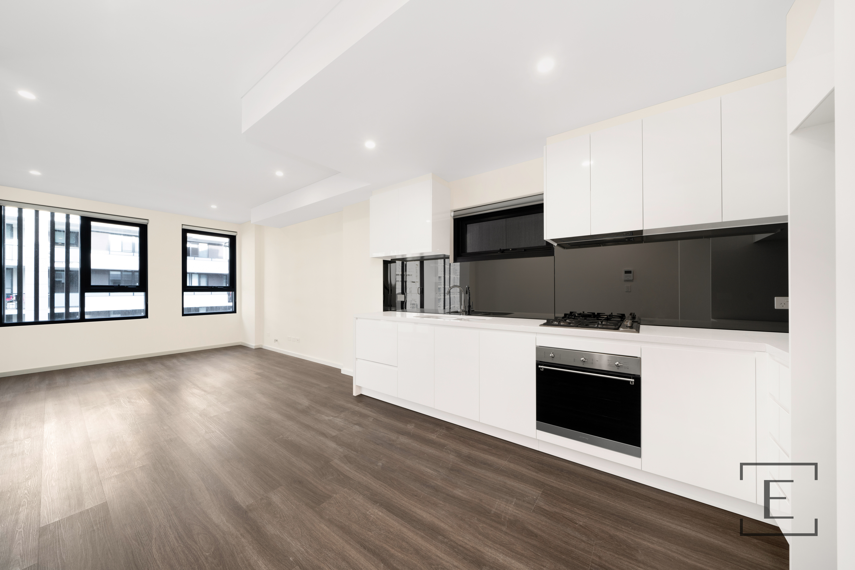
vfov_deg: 90.0
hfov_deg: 112.6
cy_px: 285
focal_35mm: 12
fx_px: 285
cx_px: 428
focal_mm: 12
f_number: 9
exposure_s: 1/5
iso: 500
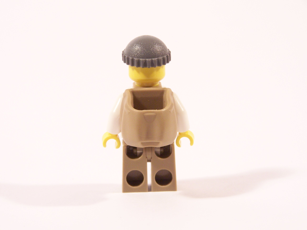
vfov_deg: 12.7
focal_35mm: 117
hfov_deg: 16.8
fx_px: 1038
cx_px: 154
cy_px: 115
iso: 200
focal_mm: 19.4
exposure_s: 1/20
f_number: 3.6
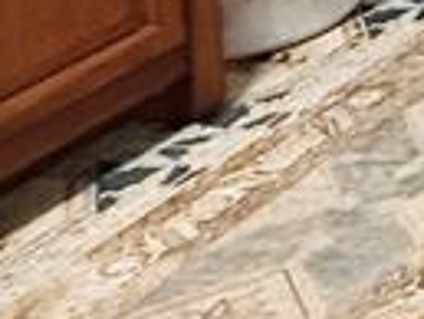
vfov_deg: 10.6
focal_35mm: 111
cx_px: 1433
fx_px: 1361
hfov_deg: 9.9
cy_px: -546
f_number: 2.2
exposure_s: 1/60
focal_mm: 2.22
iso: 800
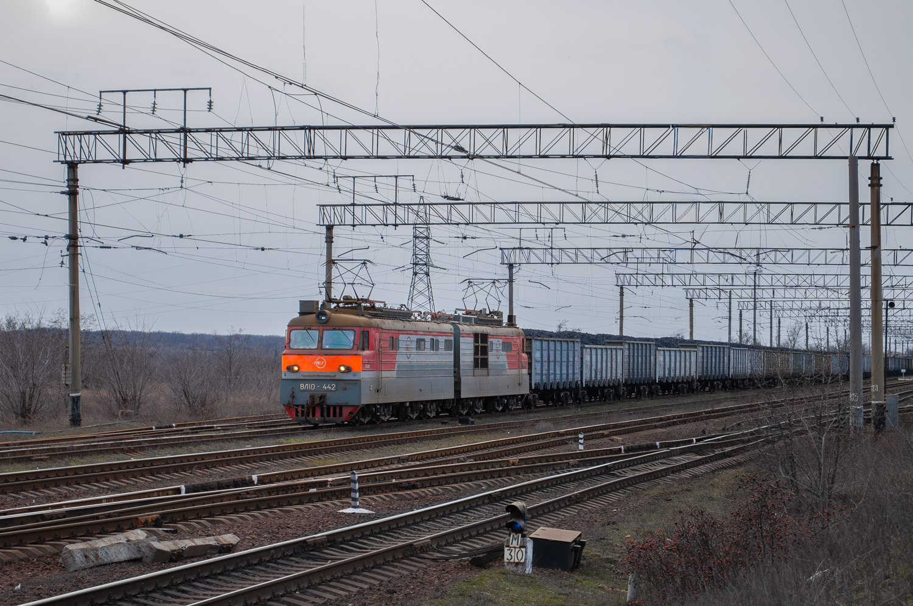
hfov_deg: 24.6
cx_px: 456
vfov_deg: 16.5
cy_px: 303
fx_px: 2090
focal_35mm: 82
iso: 100
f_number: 5.6
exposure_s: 1/100
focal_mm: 55
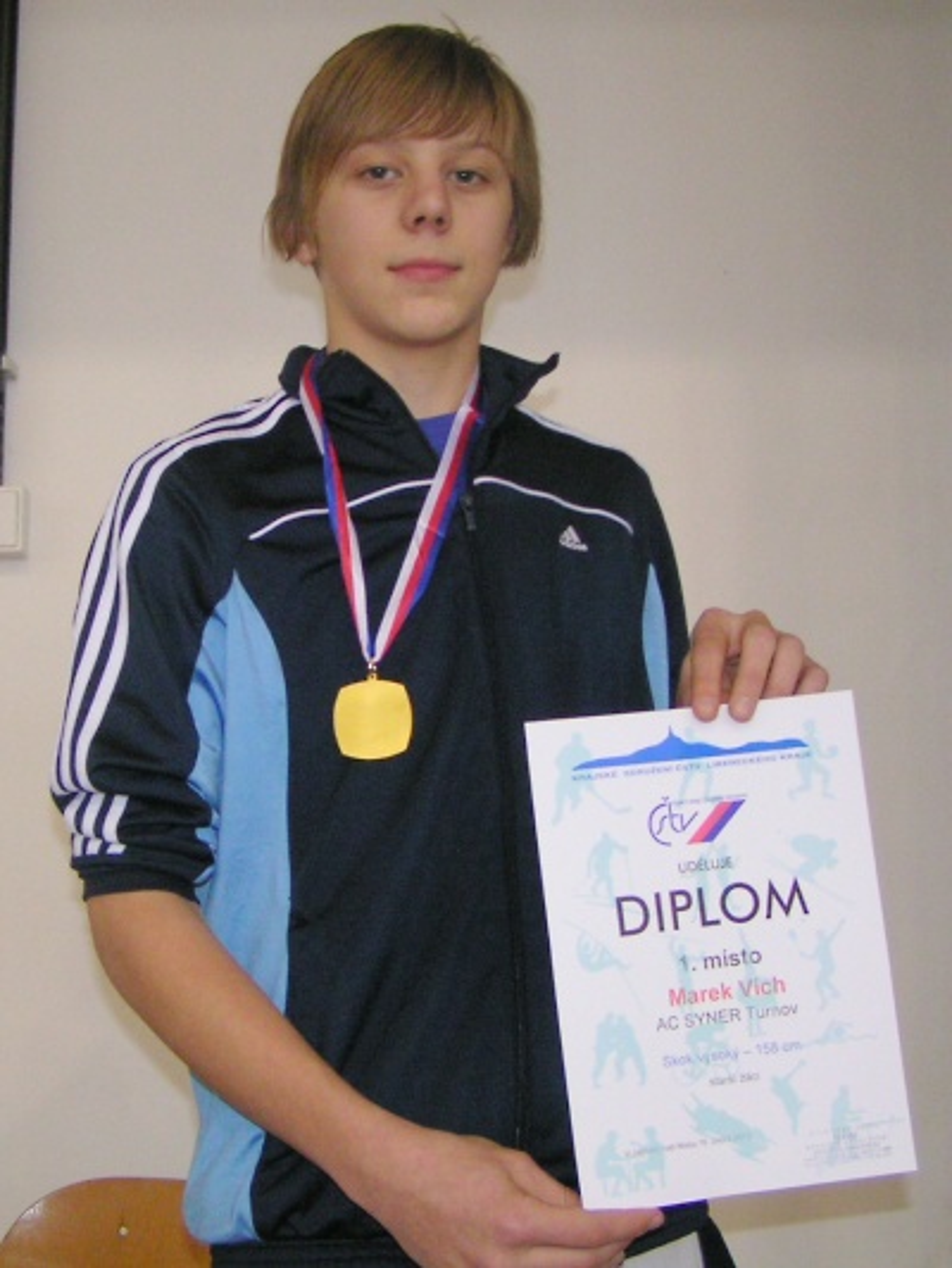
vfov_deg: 49.0
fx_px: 1393
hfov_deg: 37.7
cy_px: 634
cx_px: 476
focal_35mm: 38
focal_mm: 5.8
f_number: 2.8
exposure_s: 1/40
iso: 200
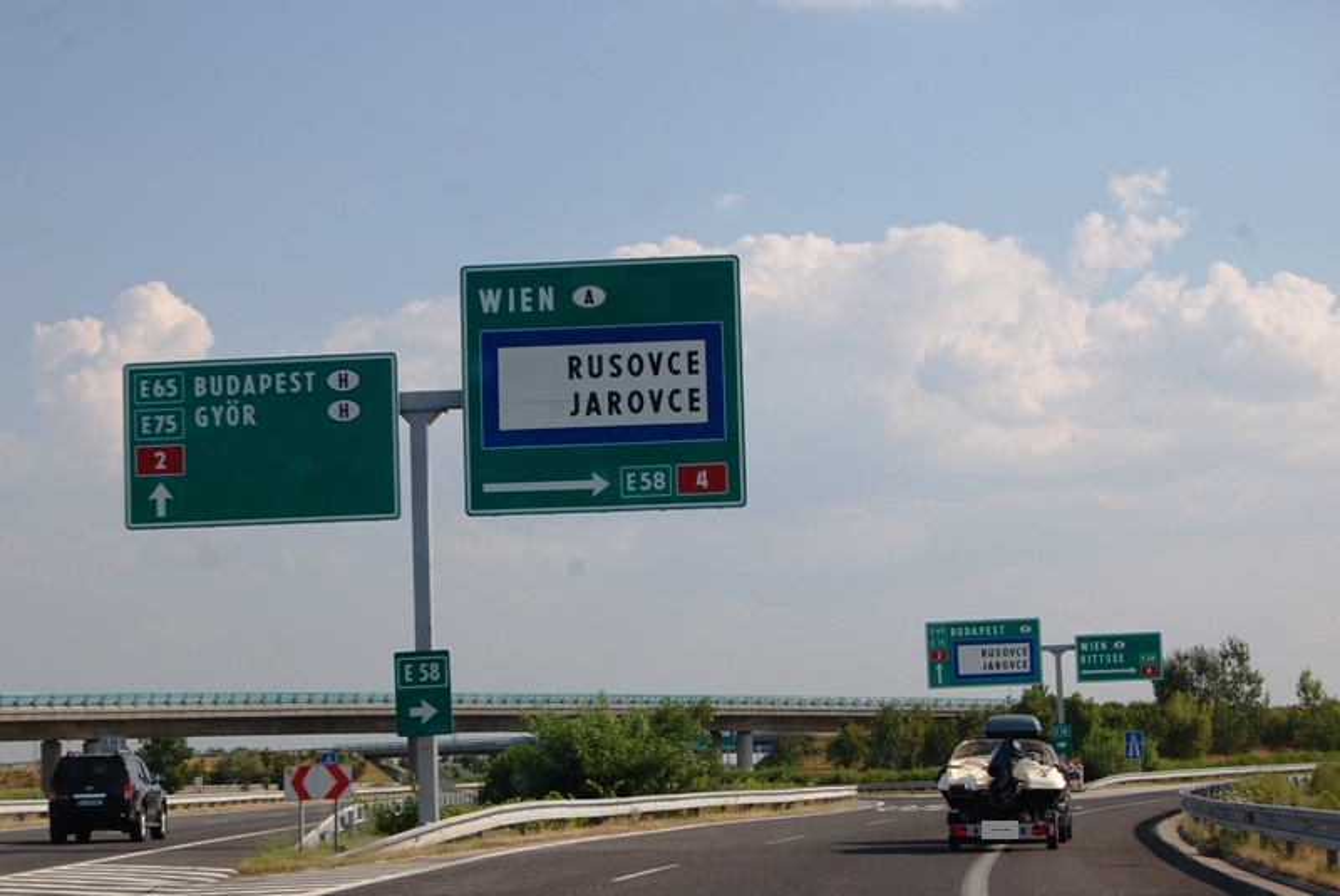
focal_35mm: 69
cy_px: 448
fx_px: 2571
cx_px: 670
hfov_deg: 29.2
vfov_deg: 19.8
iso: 200
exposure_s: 1/125
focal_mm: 46
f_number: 5.6
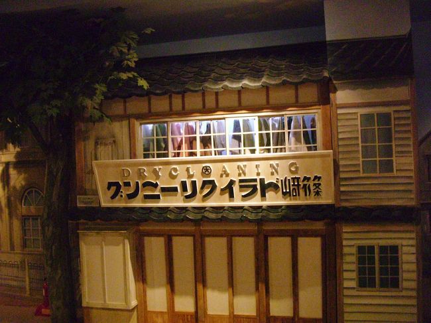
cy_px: 162
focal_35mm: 38
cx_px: 216
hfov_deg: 49.0
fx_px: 473
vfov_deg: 37.7
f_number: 2.8
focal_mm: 7.9
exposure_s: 1/25
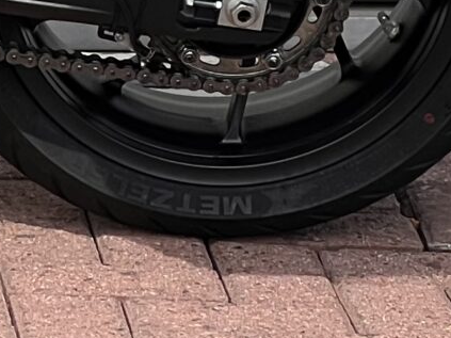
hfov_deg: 4.2
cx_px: -442
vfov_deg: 3.2
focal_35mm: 466
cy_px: -433
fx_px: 6070
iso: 32
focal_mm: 9
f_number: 2.8
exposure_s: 1/384
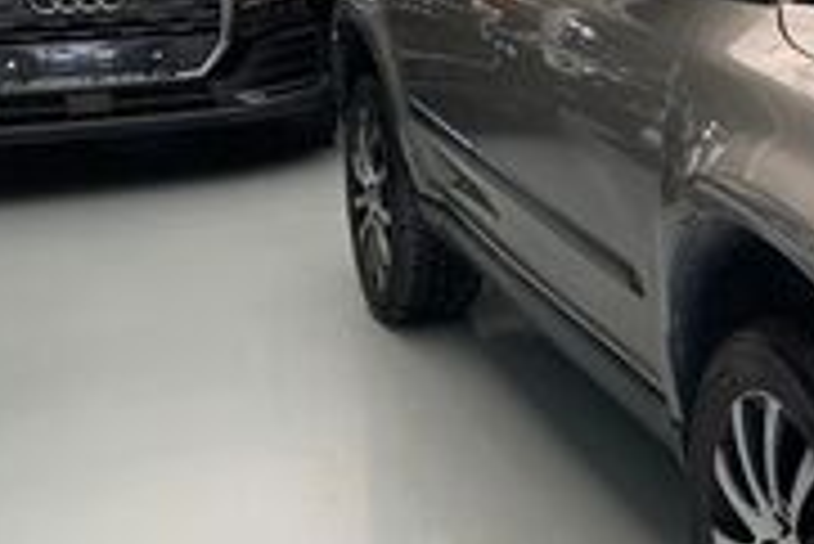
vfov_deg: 18.6
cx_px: 1039
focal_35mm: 73
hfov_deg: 24.4
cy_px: 153
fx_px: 1652
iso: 80
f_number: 1.8
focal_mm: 4.25
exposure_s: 1/121
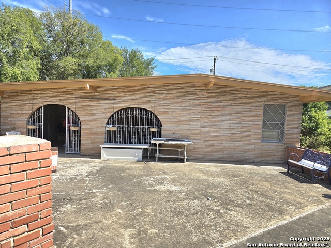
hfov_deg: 73.9
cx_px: 166
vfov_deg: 58.9
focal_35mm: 23
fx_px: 220
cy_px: 124
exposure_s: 1/909
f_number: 1.7
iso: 12
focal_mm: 6.3
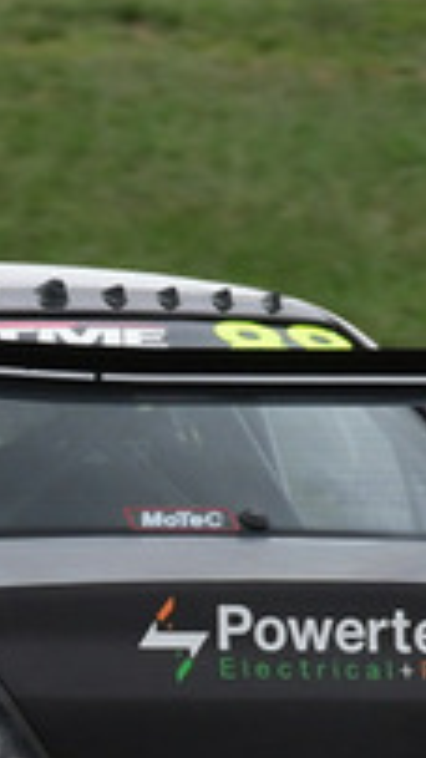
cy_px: 541
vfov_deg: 0.9
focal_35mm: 2539
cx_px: -460
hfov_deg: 0.5
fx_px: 51051
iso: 800
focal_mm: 410
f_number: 11
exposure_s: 1/640
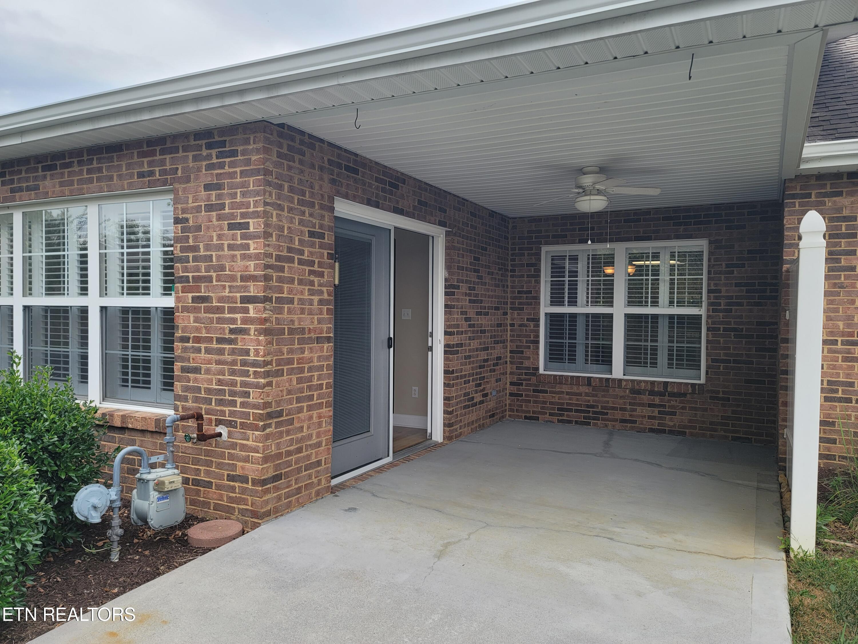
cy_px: 322
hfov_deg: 69.4
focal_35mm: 25
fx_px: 620
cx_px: 429
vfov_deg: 54.9
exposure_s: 1/347
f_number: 1.8
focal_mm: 7
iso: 20
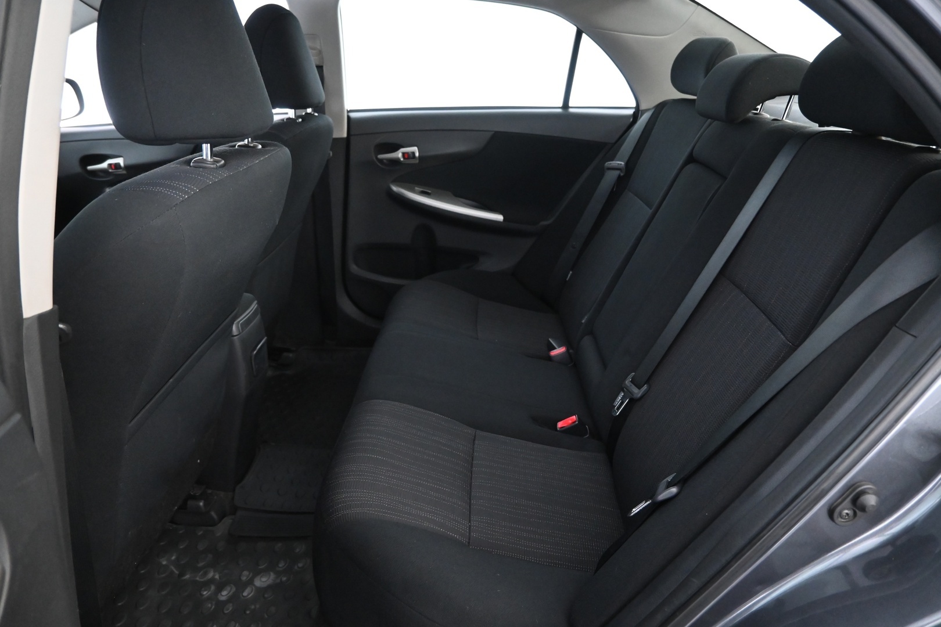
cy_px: 314
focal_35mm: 24
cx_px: 470
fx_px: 627
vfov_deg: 53.1
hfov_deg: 73.7
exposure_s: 1/25
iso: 4000
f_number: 3.5
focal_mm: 16
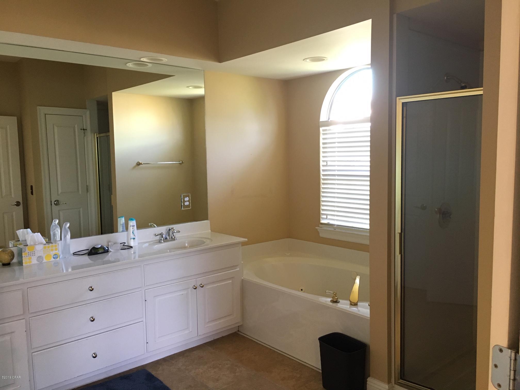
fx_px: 436
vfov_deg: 48.2
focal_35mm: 29
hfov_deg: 61.7
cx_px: 260
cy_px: 195
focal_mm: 4.15
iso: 125
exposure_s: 1/30
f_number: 2.2
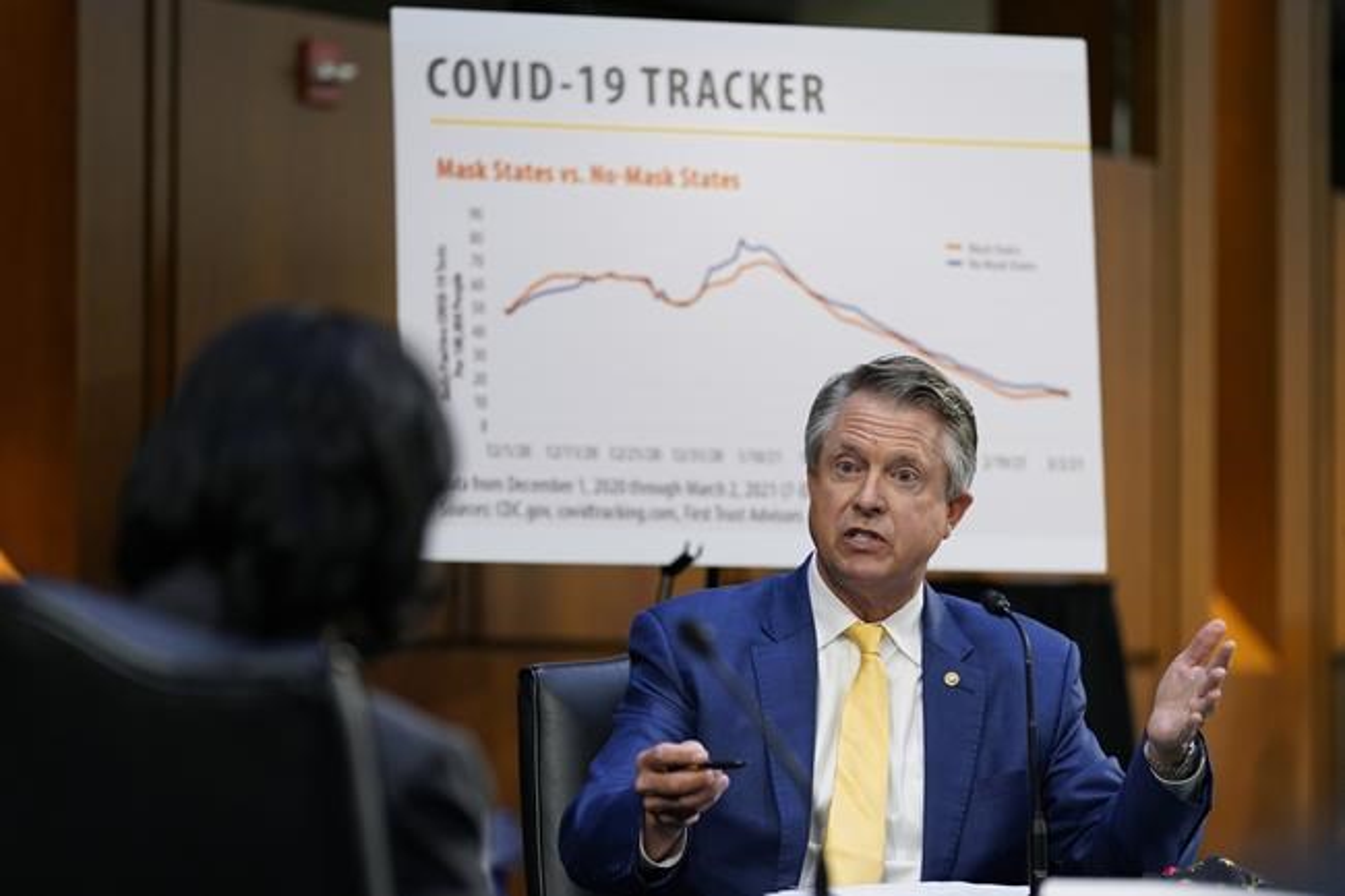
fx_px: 5826
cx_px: 672
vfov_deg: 8.8
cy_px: 448
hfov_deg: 13.2
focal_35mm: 156
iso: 2000
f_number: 3.2
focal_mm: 156
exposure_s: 1/250
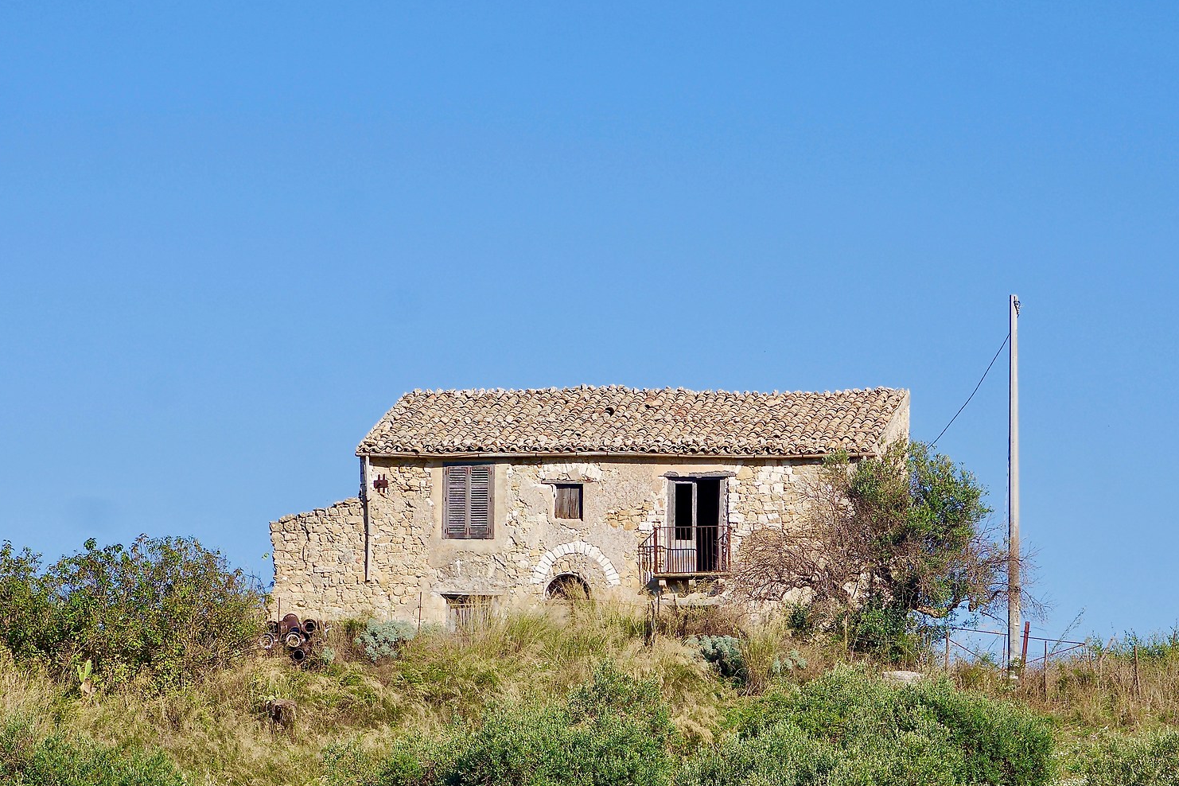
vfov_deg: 5.8
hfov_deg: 8.7
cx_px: 586
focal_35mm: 238
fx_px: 7794
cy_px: 454
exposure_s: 1/640
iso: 100
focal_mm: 98
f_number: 6.3
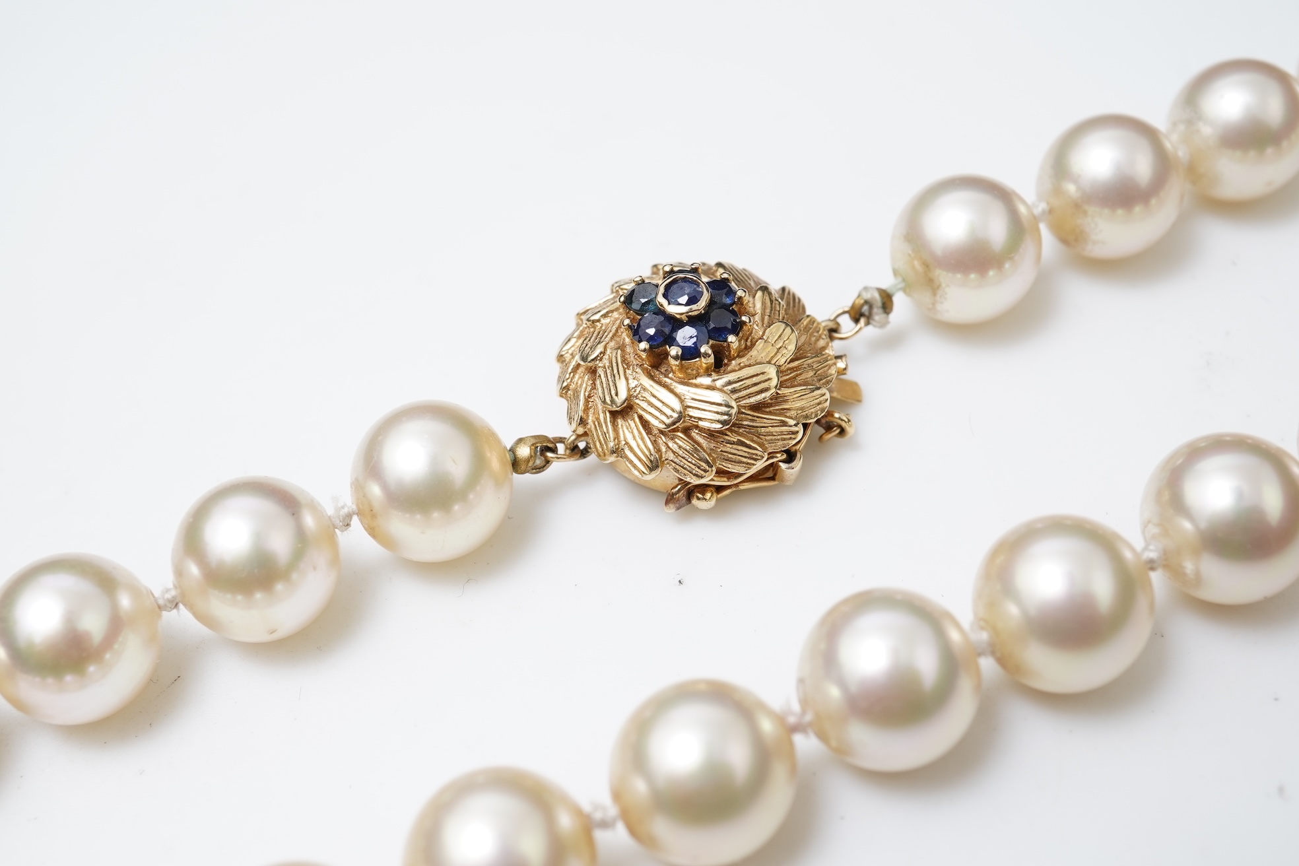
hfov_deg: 43.6
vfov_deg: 29.9
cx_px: 650
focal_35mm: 45
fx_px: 1624
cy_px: 433
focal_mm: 30
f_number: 16
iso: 400
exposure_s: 1/125
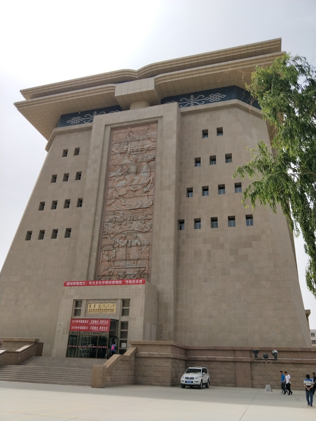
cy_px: 210
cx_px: 158
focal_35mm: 25
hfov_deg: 54.9
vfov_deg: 69.4
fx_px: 304
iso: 102
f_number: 1.7
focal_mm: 4.27
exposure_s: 1/5079
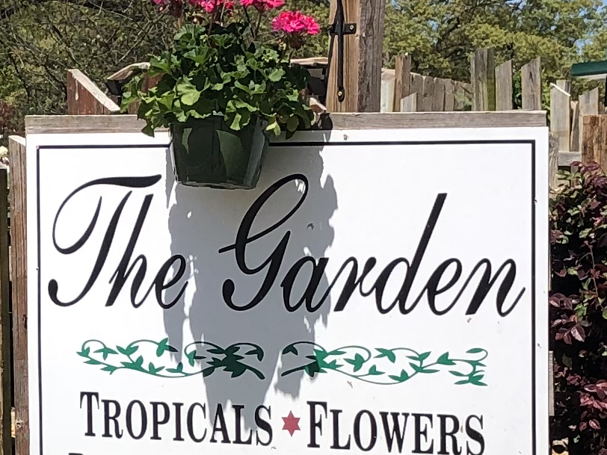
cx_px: 0
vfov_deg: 10.6
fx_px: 2437
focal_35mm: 139
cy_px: 353
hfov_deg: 14.0
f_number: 1.8
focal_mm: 3.99
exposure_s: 1/1600
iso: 20
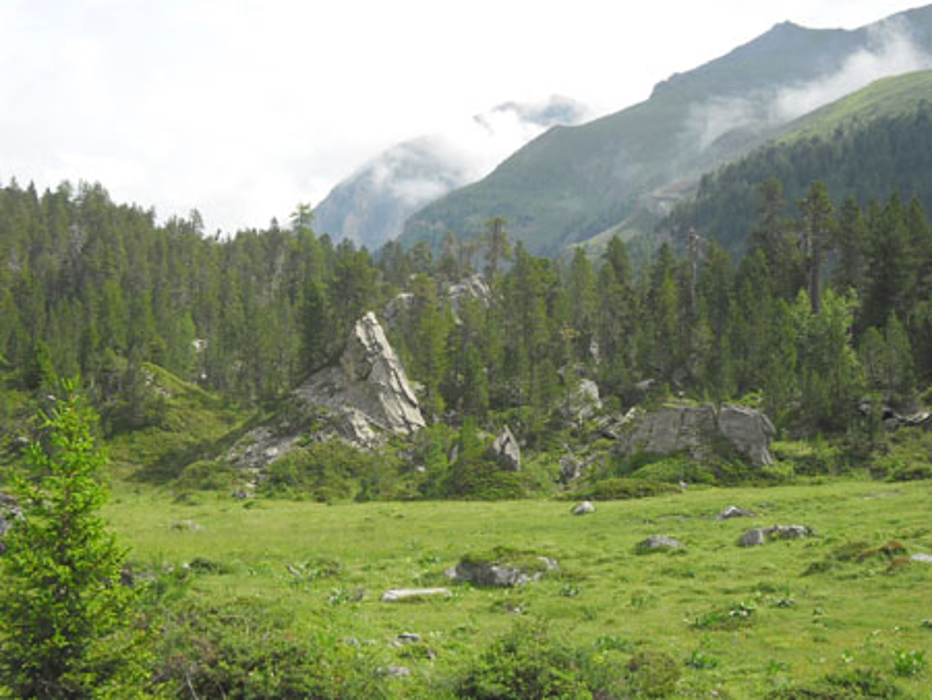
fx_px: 1697
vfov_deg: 23.3
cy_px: 350
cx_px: 466
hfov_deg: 30.7
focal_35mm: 63
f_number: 5.7
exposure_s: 1/158
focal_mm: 11.2
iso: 80
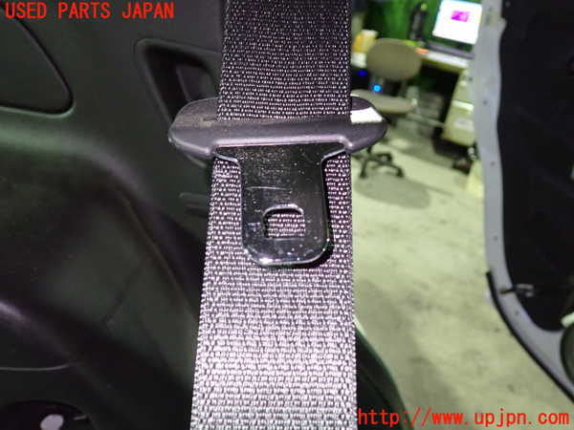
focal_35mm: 30
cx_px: 287
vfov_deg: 46.8
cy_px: 215
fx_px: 497
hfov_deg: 60.0
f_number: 2.3
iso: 800
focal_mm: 5.4
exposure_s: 1/30
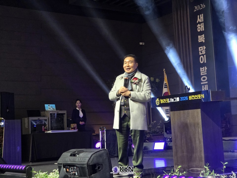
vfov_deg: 21.3
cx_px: 118
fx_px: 472
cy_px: 89
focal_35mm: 69
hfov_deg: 28.2
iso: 320
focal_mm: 7
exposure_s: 1/120
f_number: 2.4
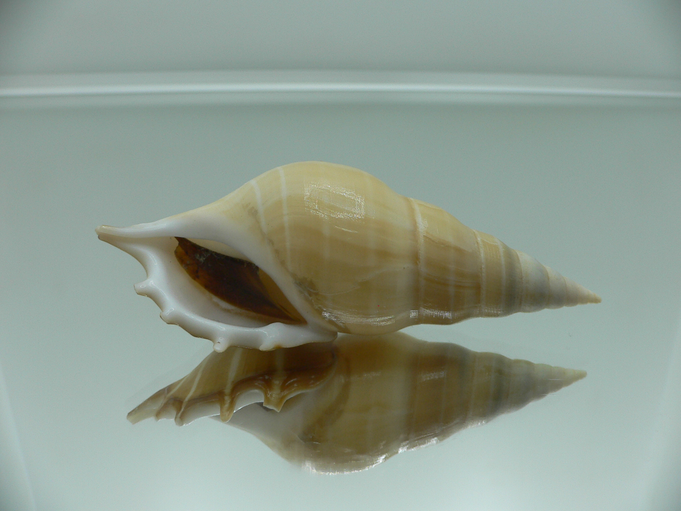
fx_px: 689
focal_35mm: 35
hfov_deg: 52.6
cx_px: 340
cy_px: 256
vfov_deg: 40.7
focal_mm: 4.6
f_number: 2.8
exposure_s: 1/100
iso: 80
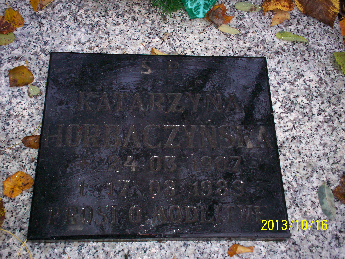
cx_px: 172
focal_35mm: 36
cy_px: 130
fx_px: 359
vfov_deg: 39.7
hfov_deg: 51.4
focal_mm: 6
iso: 140
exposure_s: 1/60
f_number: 4.5
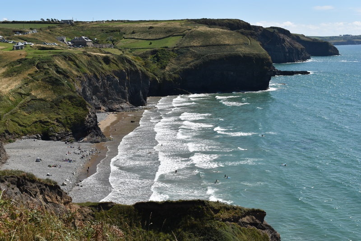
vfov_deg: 25.7
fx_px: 526
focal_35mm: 52
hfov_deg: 37.9
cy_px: 120
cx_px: 180
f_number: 10
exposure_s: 1/400
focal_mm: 35
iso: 200
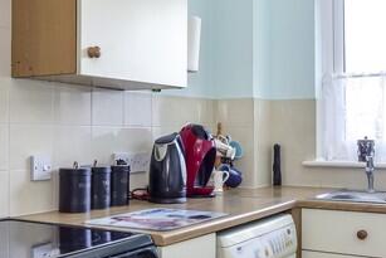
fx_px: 536
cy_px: 128
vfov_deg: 27.0
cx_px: 171
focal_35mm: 50
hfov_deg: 39.5
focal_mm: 10
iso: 640
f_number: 8
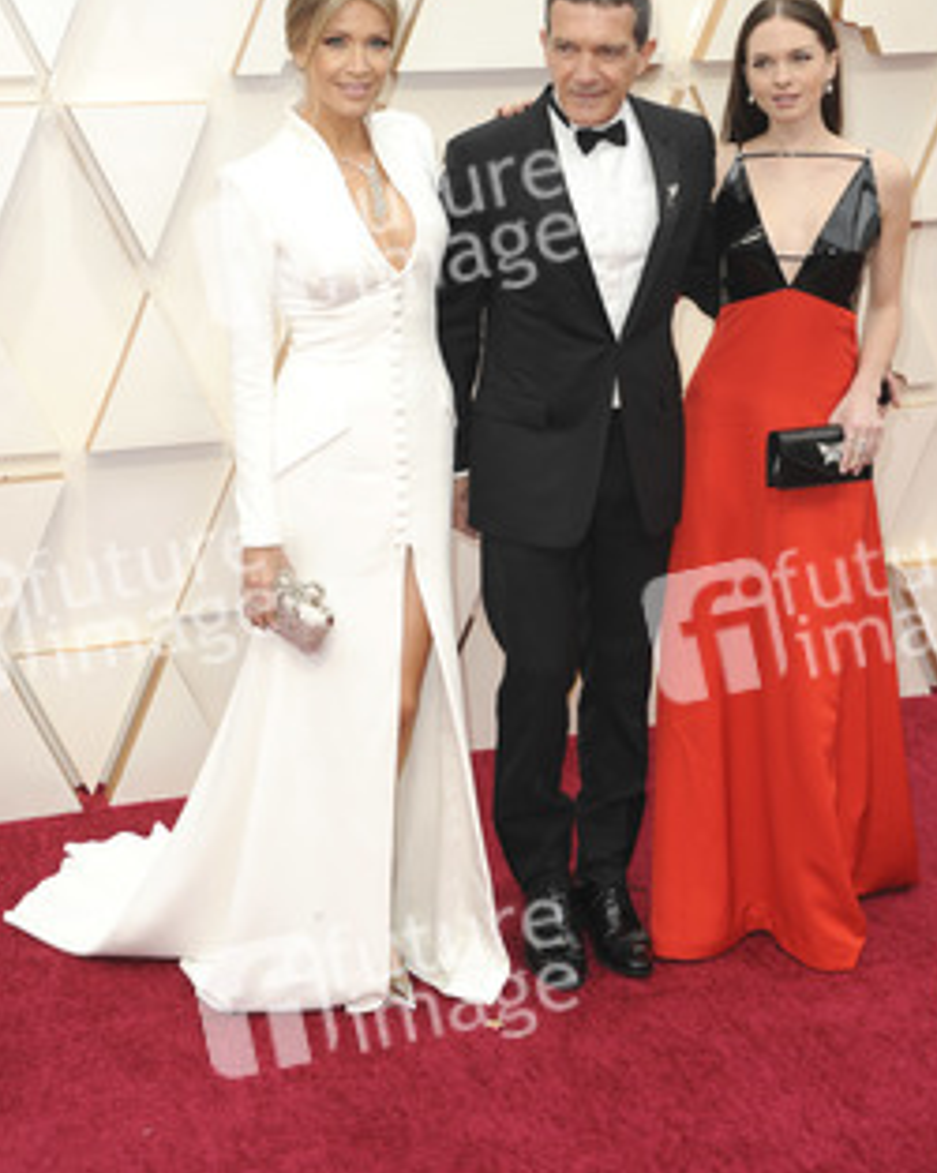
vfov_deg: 31.3
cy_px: 427
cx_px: 497
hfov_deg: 25.4
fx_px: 2082
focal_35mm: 60
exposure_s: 1/200
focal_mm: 50
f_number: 7.1
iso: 800
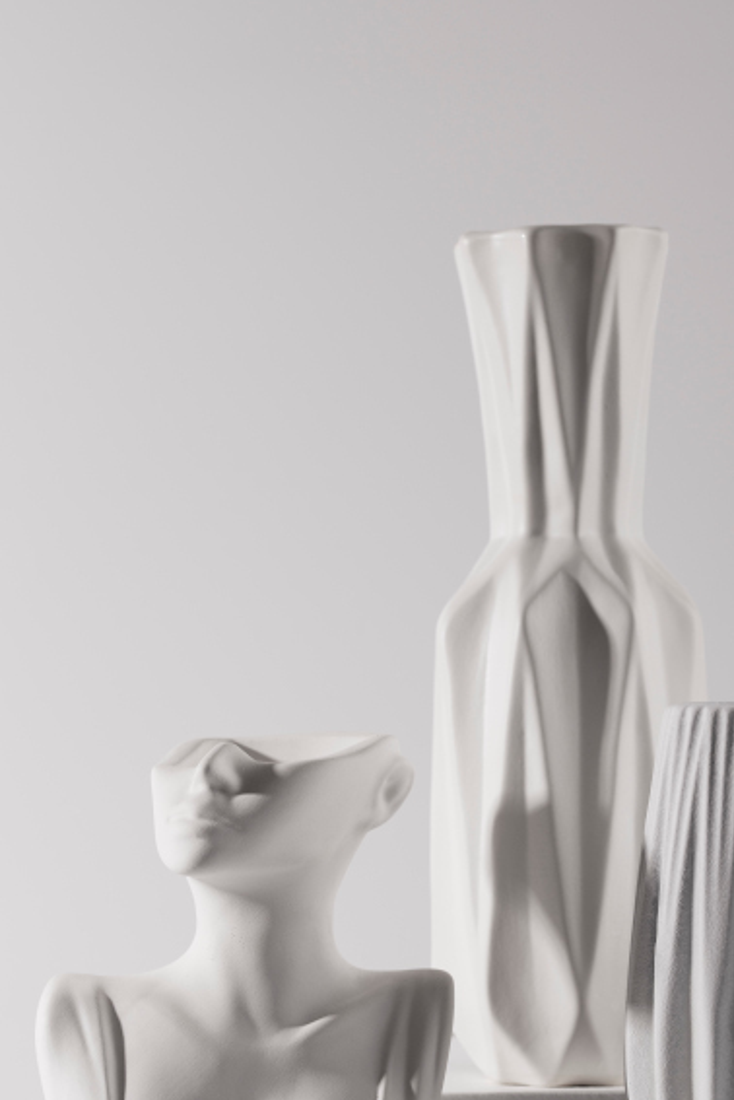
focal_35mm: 139
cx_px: 470
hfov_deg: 9.9
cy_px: 691
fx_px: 4246
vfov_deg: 14.7
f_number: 10
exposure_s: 1/100
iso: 100
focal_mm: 105
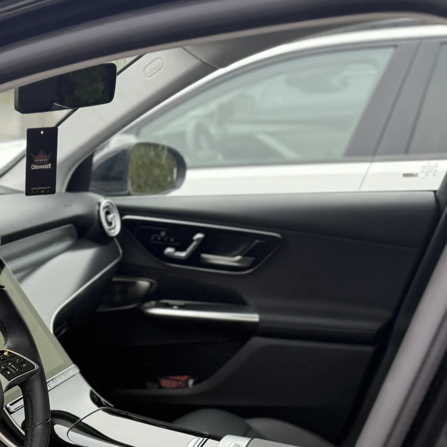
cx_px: -77
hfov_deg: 25.9
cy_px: 470
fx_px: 877
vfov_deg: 26.7
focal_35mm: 60
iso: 80
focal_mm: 6.76
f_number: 1.78
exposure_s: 1/450
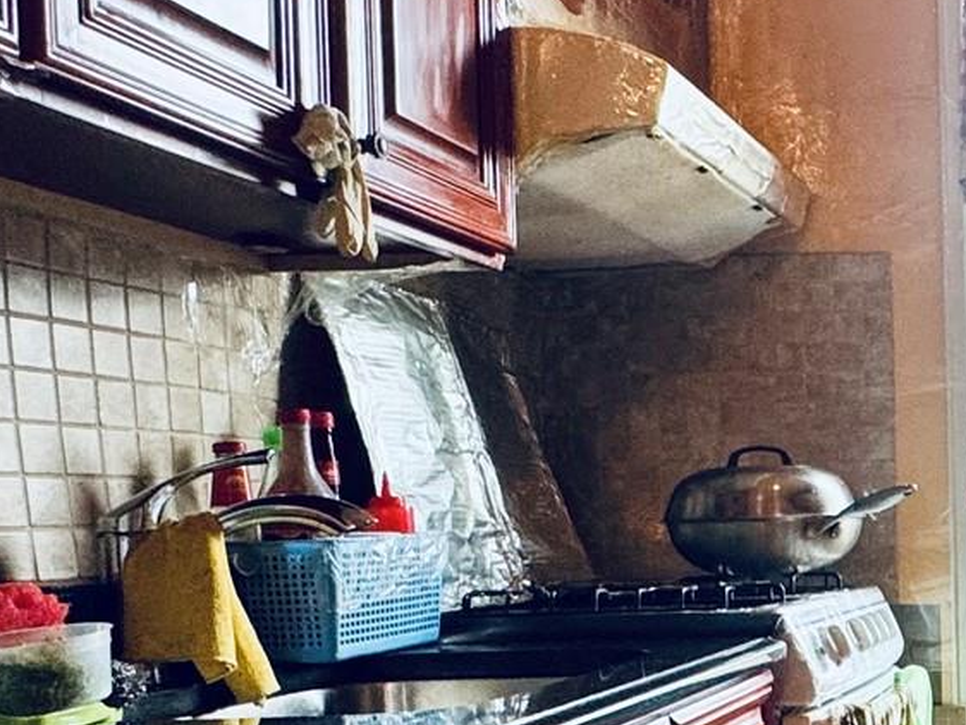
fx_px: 1424
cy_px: 581
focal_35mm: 51
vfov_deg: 28.0
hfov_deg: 31.7
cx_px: 1141
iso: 200
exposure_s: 1/120
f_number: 2.2
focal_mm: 2.22
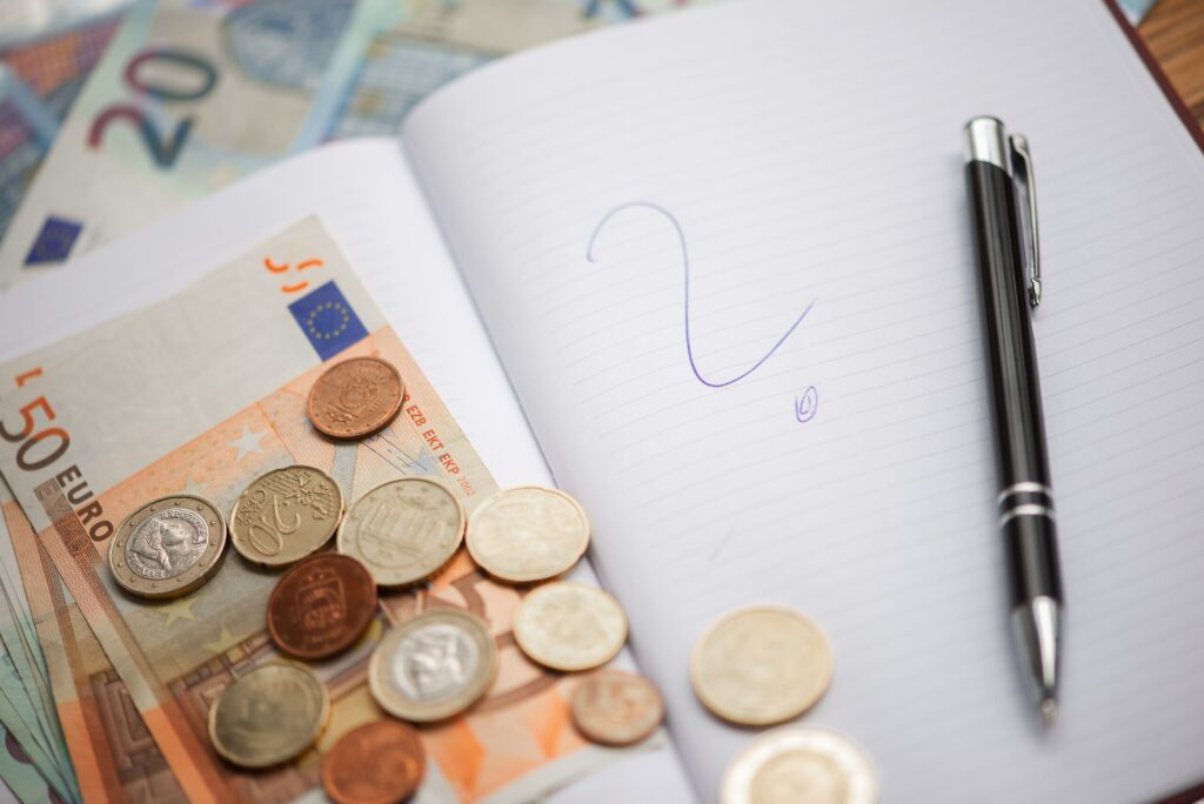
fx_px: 3514
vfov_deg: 13.1
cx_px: 602
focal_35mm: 105
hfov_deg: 19.4
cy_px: 402
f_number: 3
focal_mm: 105
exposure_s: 1/160
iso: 200
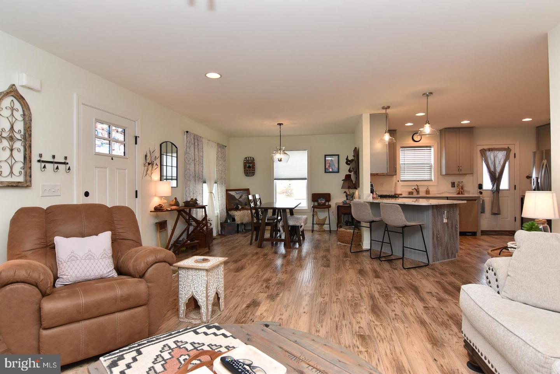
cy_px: 187
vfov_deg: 67.5
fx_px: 280
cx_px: 280
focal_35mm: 18
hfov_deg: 90.0
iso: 800
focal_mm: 12
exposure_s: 1/60
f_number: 7.1
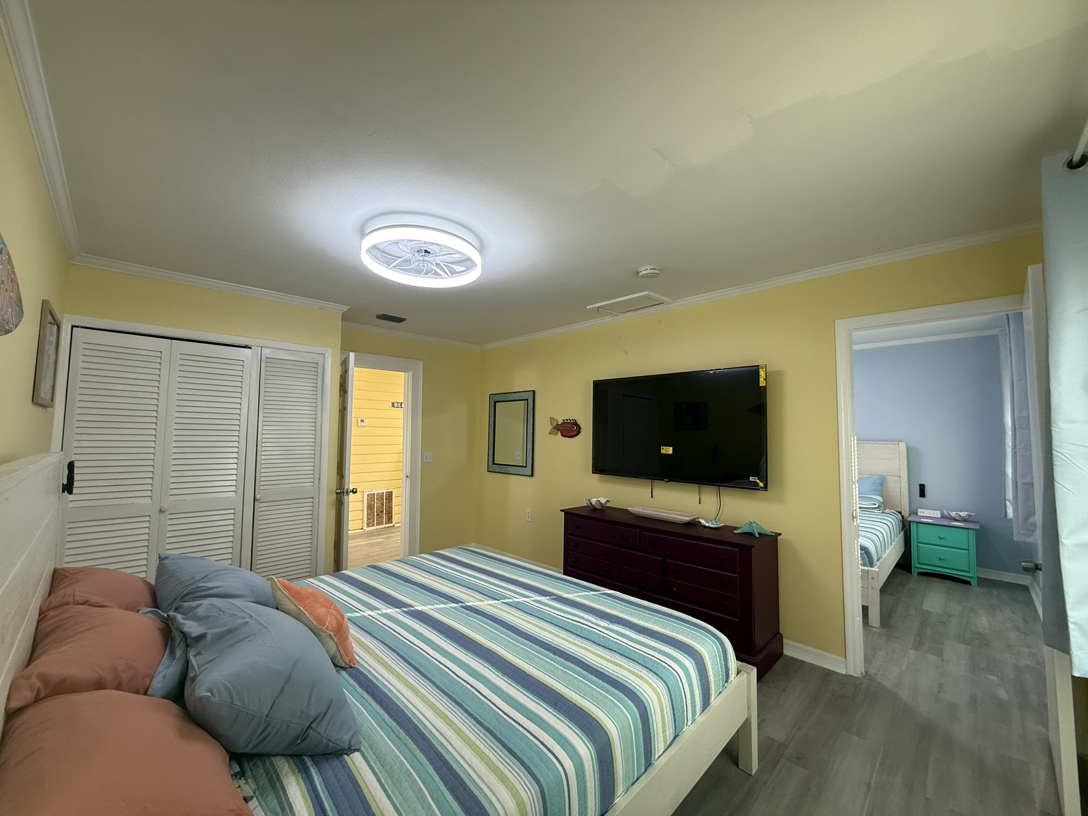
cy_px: 408
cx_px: 544
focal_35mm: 14
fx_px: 440
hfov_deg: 102.1
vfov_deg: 85.7
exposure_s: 1/120
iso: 160
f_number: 2.2
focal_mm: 2.22
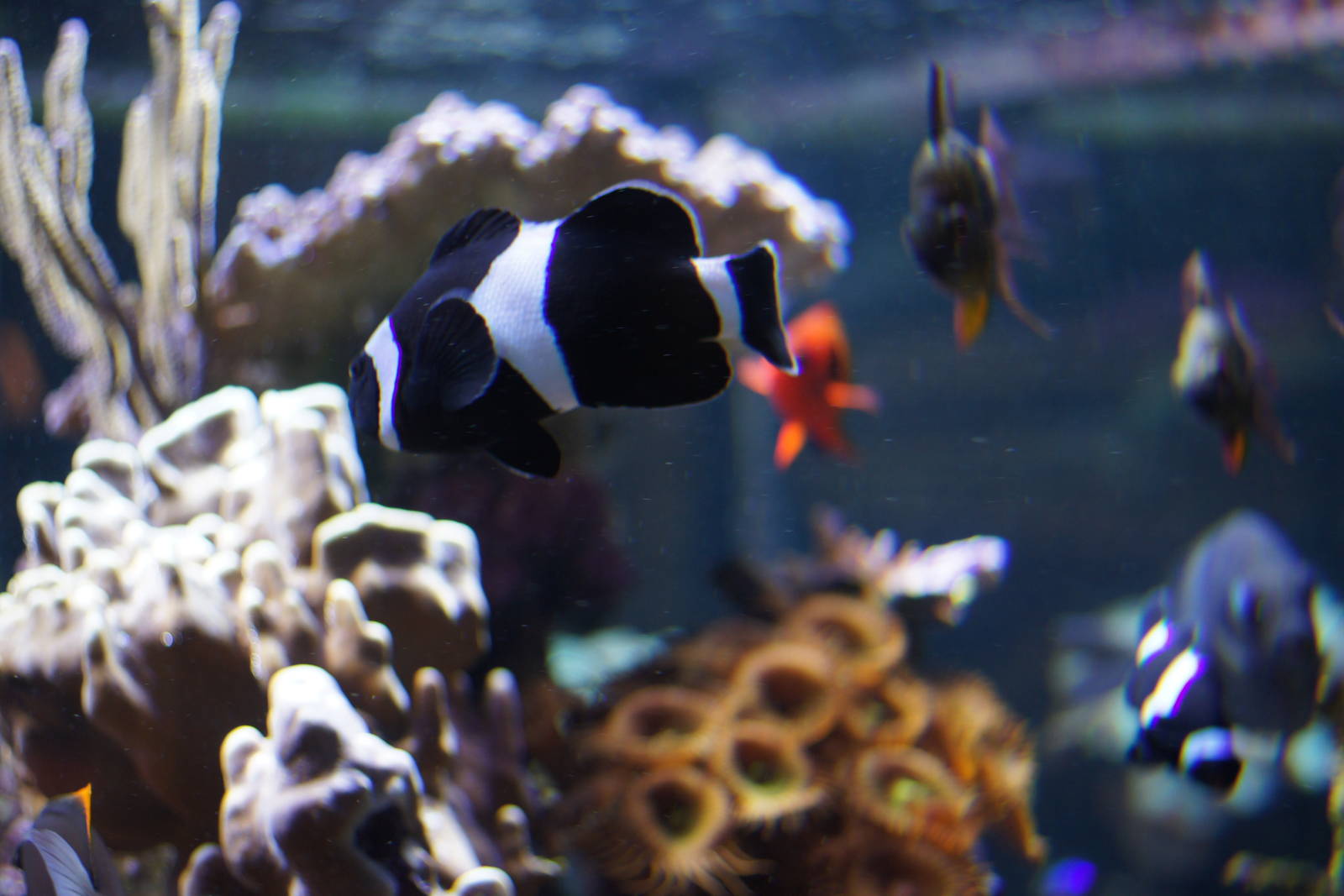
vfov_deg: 29.9
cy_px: 448
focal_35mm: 45
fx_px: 1680
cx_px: 672
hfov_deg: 43.6
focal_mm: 30
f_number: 2.8
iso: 500
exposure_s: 1/125
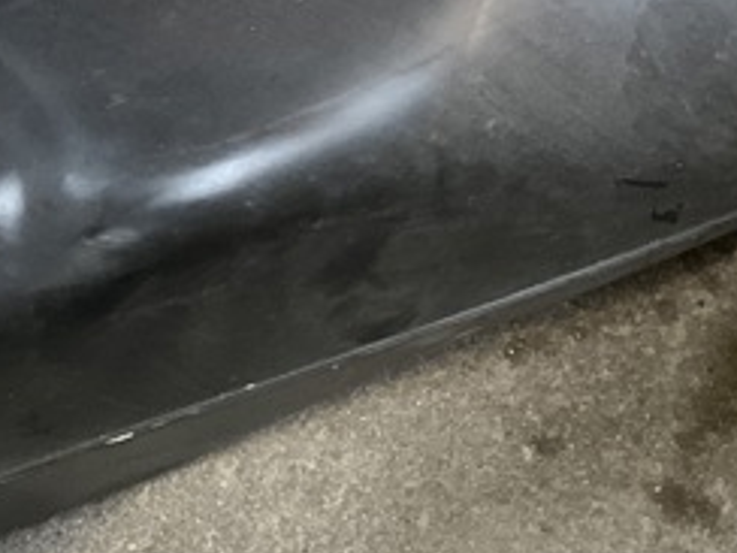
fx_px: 2023
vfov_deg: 15.6
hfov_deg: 19.9
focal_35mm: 95
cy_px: 248
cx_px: -39
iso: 250
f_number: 1.8
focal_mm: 3
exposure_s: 1/30
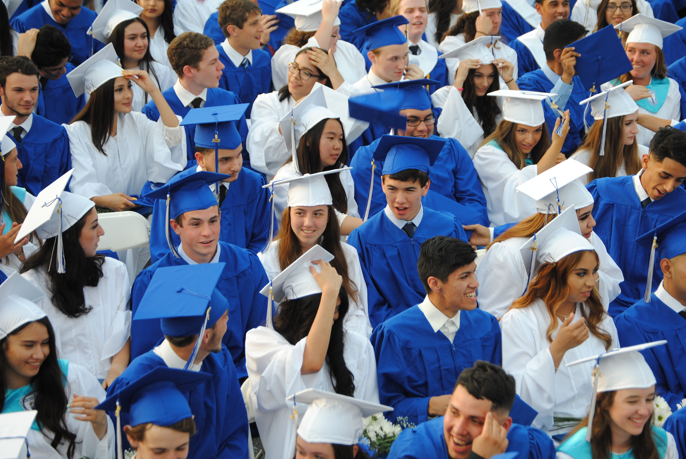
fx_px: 2518
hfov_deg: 15.5
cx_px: 386
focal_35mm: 132
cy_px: 230
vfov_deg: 10.4
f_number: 4.5
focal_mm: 78
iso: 200
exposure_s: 1/200
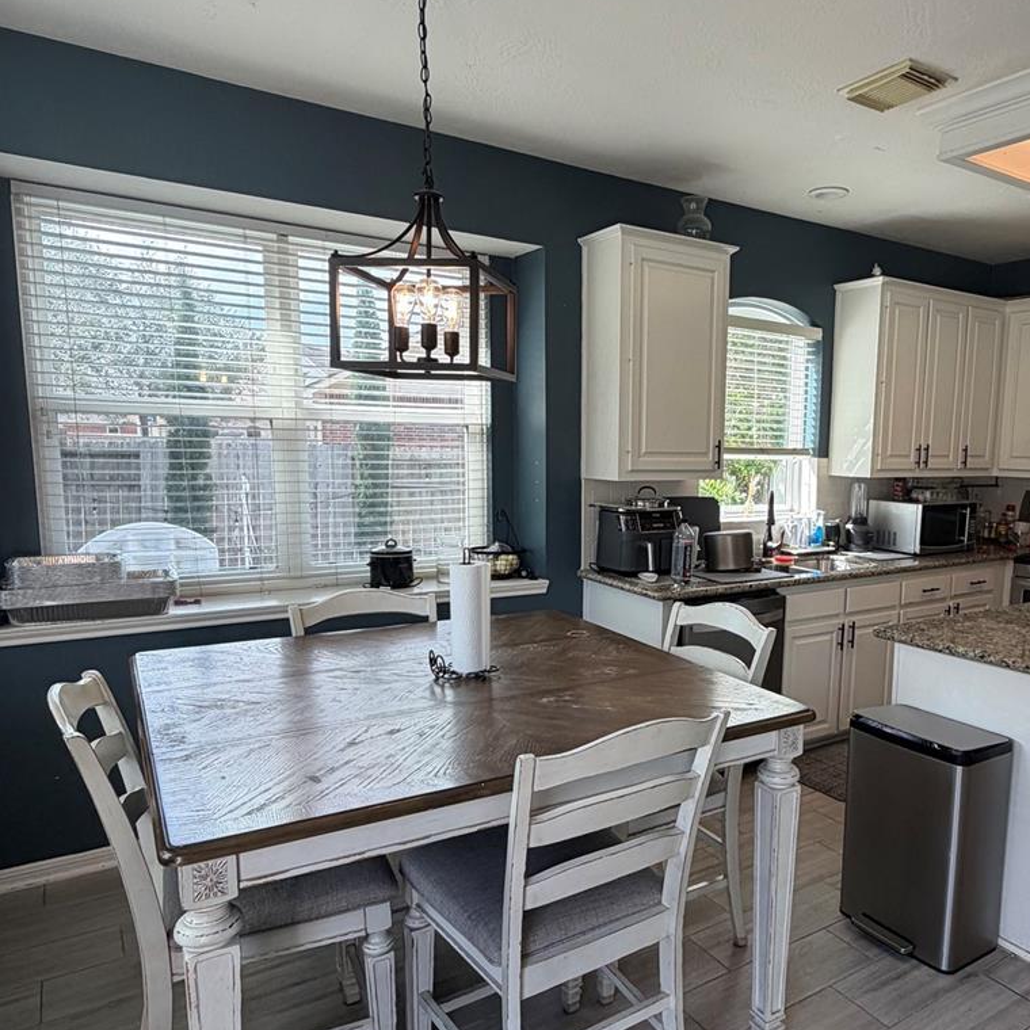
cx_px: 640
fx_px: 842
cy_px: 566
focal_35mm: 25
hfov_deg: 62.1
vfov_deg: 62.8
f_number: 2.2
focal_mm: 2.22
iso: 50
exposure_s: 1/138
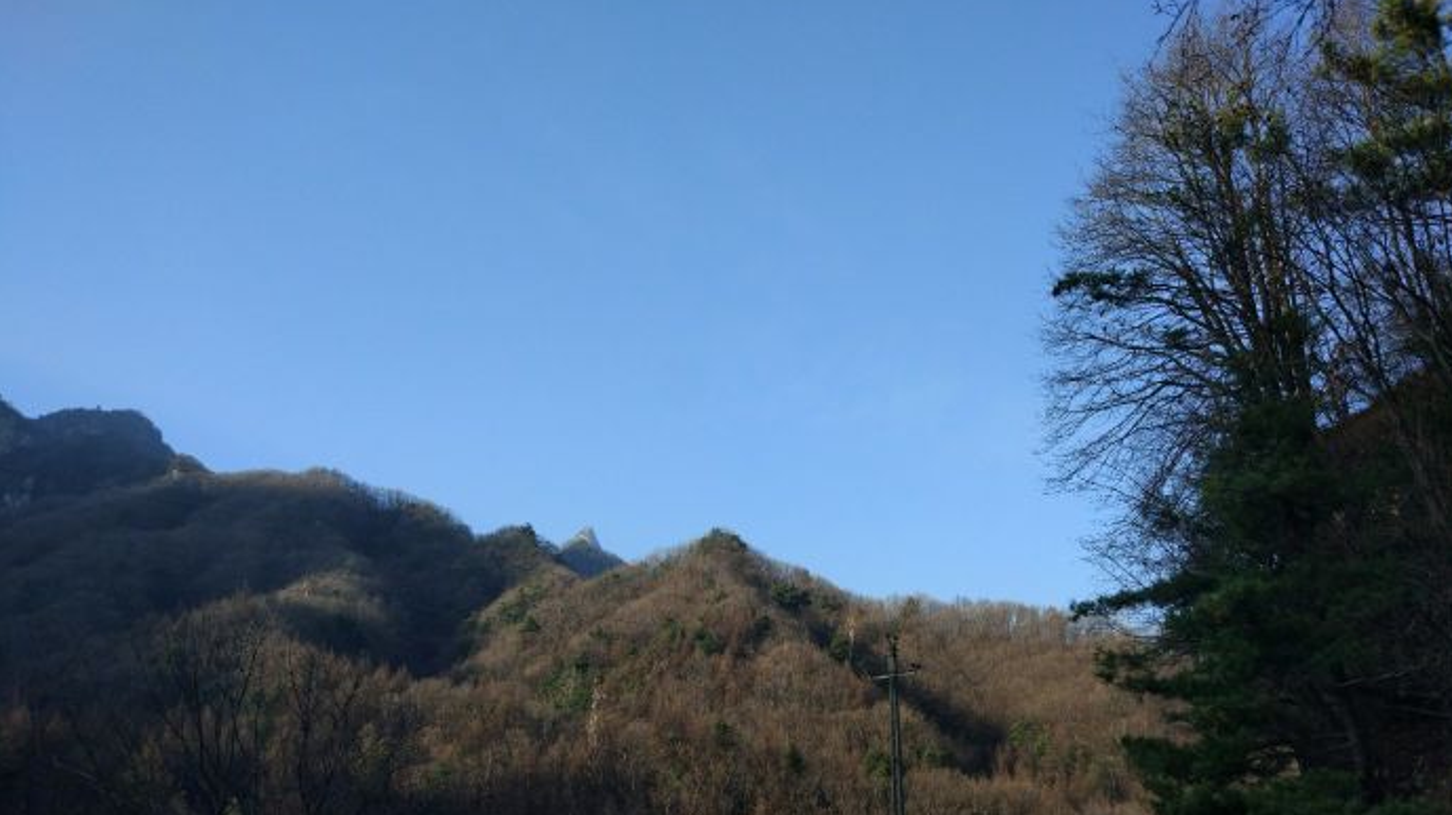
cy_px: 534
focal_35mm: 31
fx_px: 1193
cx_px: 733
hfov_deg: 62.6
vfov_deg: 37.4
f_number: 2
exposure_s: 1/556
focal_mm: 4.26
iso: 100
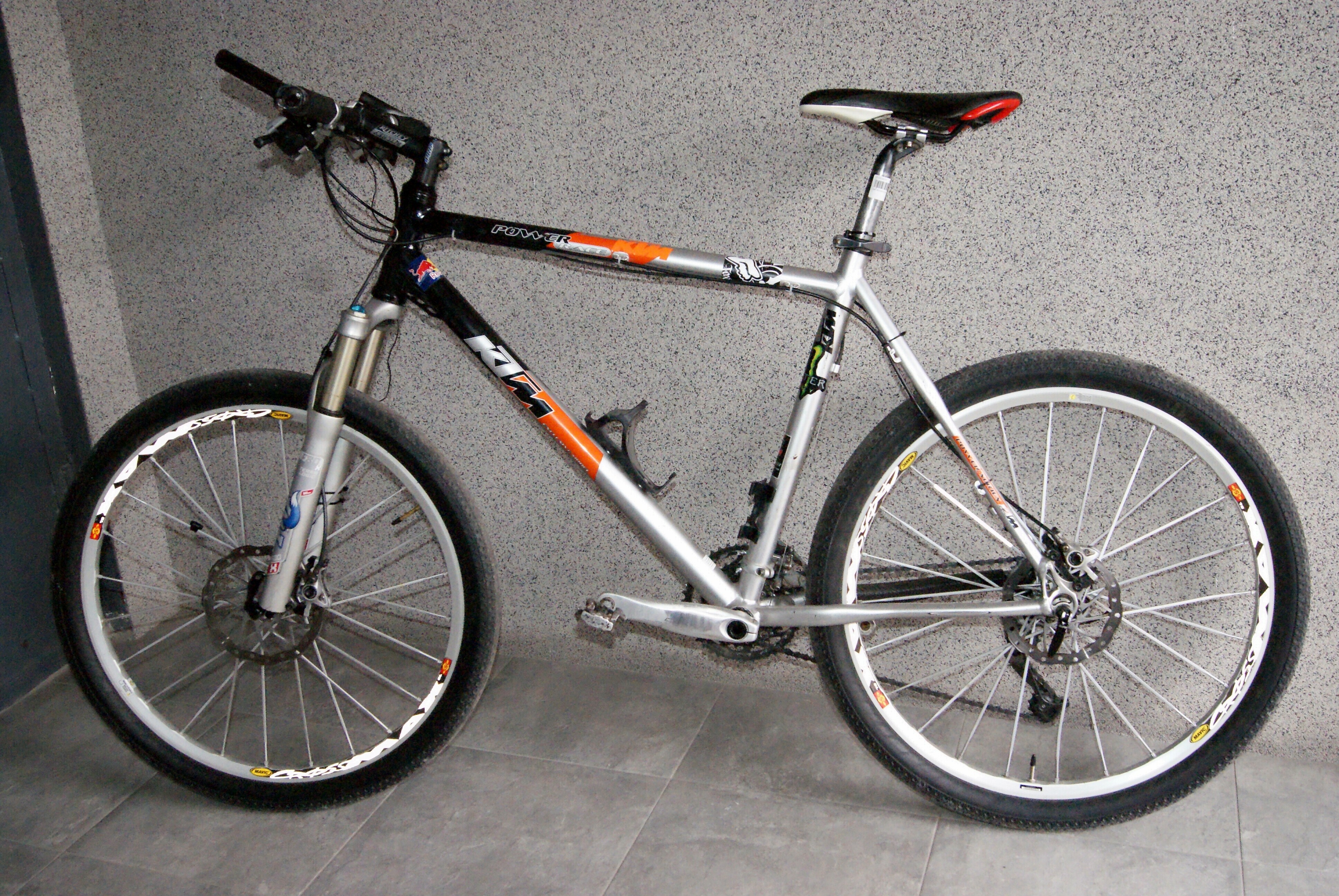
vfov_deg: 37.0
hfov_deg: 53.1
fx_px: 1341
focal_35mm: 36
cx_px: 670
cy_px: 448
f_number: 6.3
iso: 3200
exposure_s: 1/160
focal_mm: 24
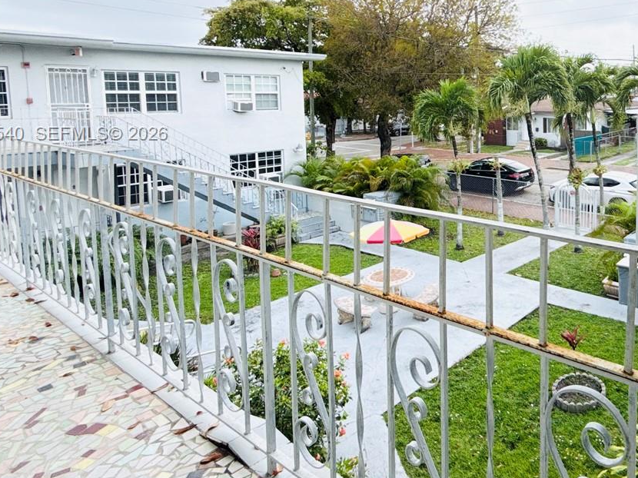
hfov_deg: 58.3
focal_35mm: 27
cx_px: 543
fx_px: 497
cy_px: 134
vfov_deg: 49.8
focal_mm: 2.22
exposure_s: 1/1145
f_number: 2.2
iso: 50
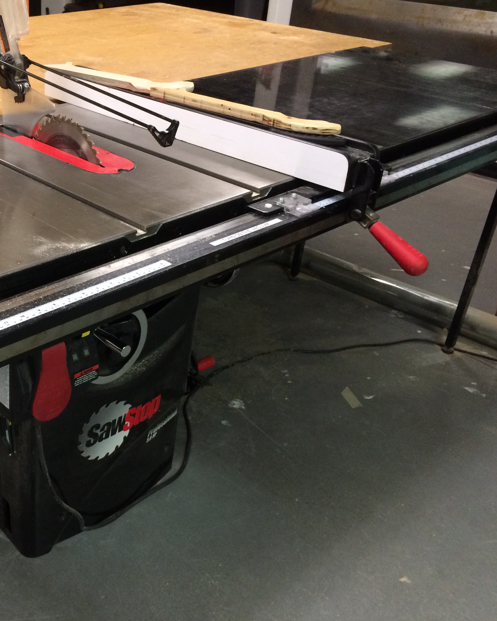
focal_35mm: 38
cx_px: 84
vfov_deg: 47.9
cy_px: 312
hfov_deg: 37.4
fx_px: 699
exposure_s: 1/30
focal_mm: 4.15
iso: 250
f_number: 2.2
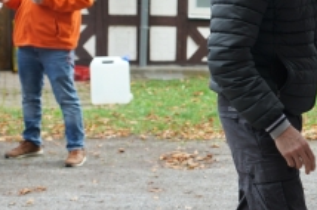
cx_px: 394
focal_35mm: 131
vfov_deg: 10.4
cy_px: 108
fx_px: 1152
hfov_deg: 15.1
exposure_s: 1/200
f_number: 4
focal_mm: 40
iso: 400
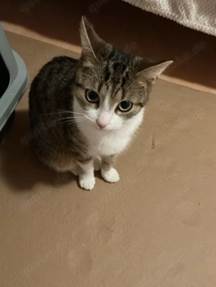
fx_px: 283
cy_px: 133
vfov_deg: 53.9
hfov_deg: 41.7
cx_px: 122
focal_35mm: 34
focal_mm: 3
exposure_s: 1/20
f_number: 1.8
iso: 500
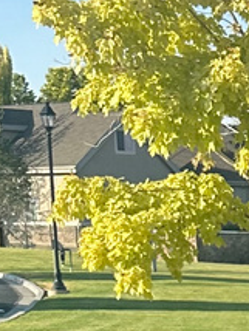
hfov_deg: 8.1
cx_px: 574
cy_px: 715
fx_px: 1646
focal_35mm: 172
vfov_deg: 10.3
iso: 80
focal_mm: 6.86
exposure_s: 1/2028
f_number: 1.78
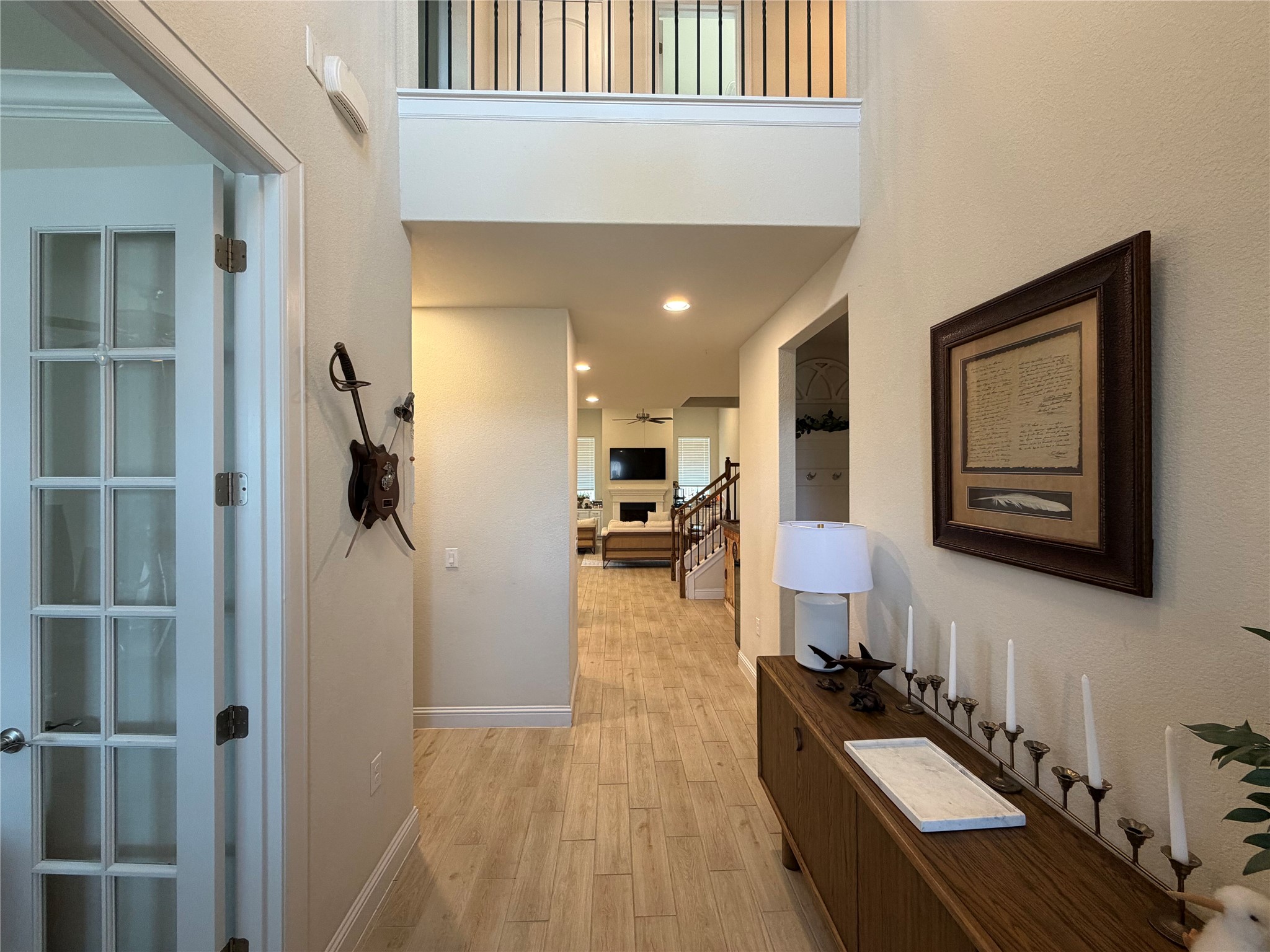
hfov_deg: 102.1
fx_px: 514
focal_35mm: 14
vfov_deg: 85.7
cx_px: 635
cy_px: 476
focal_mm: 2.22
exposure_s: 1/60
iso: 200
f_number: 2.2
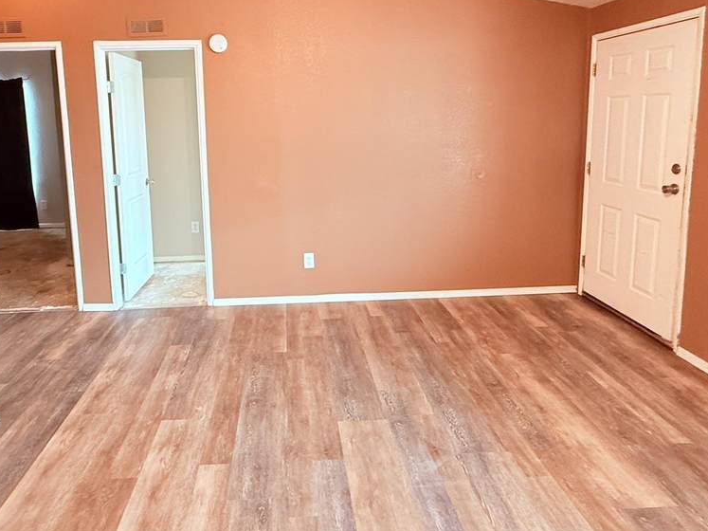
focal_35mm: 24
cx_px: 305
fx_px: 491
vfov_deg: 55.5
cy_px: 173
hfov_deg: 71.3
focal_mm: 2.22
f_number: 2.2
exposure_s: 1/60
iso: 500
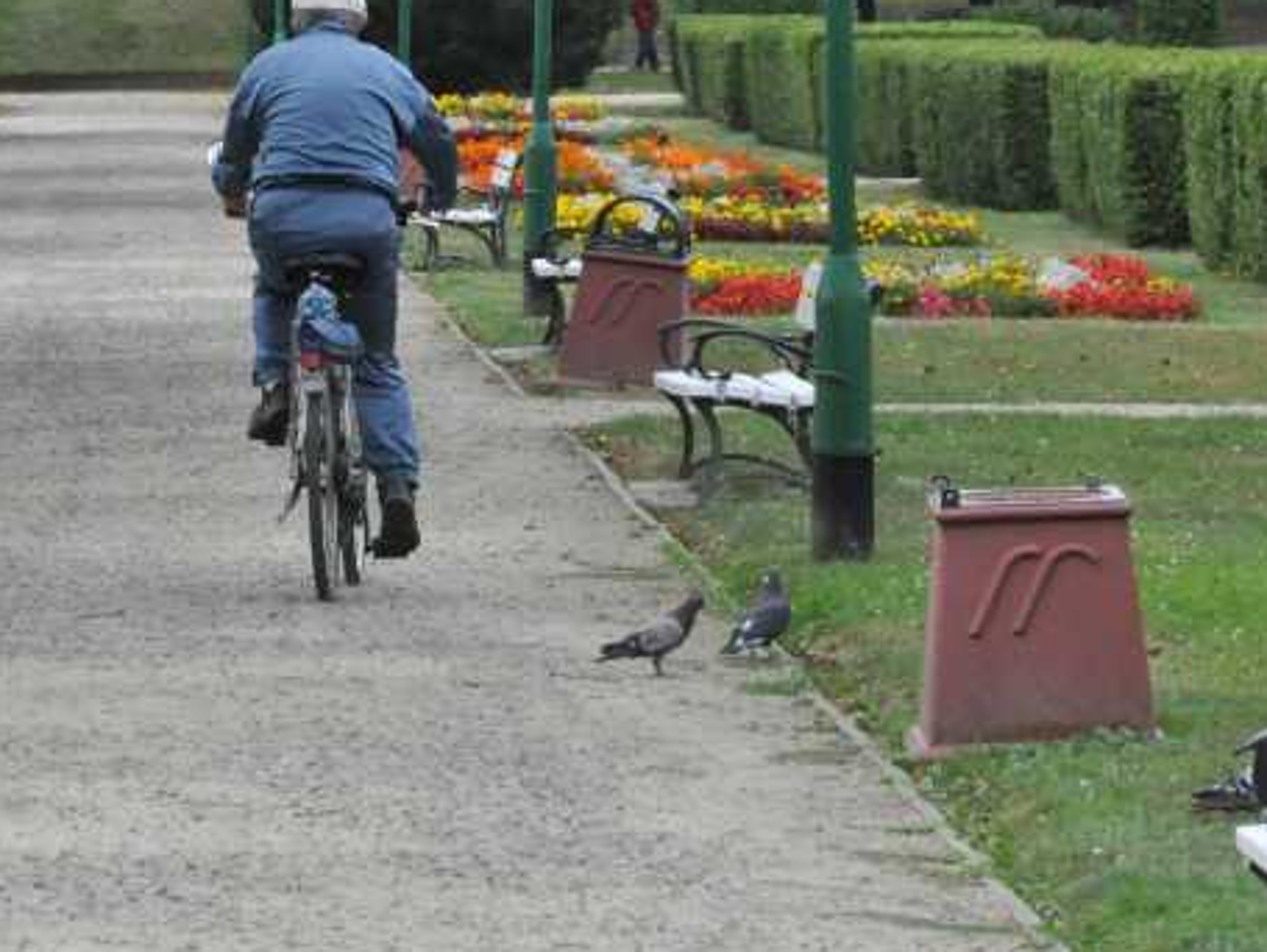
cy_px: 42
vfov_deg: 4.4
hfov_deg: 5.8
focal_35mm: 340
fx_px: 12457
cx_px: 479
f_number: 10
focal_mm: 105
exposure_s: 1/1600
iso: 2000
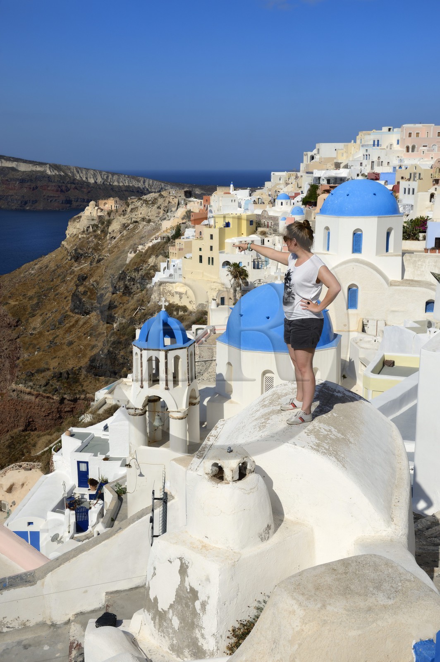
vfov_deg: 50.7
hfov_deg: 35.0
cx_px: 220
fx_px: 698
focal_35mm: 38
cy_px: 331
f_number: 11
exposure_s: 1/250
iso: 100
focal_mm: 38
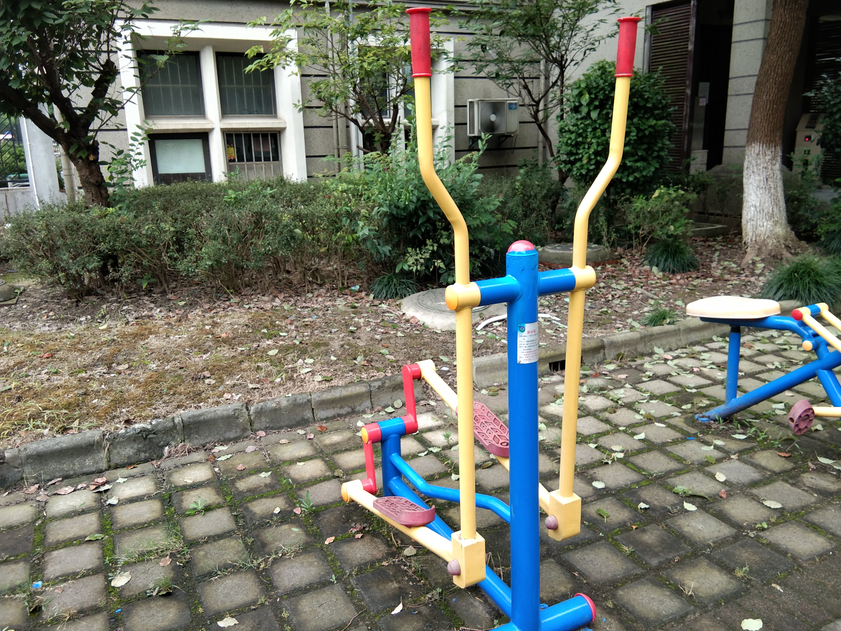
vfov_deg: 44.2
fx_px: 777
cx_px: 434
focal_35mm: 32
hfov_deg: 56.8
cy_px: 321
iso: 125
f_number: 2.2
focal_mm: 3.69
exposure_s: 1/50
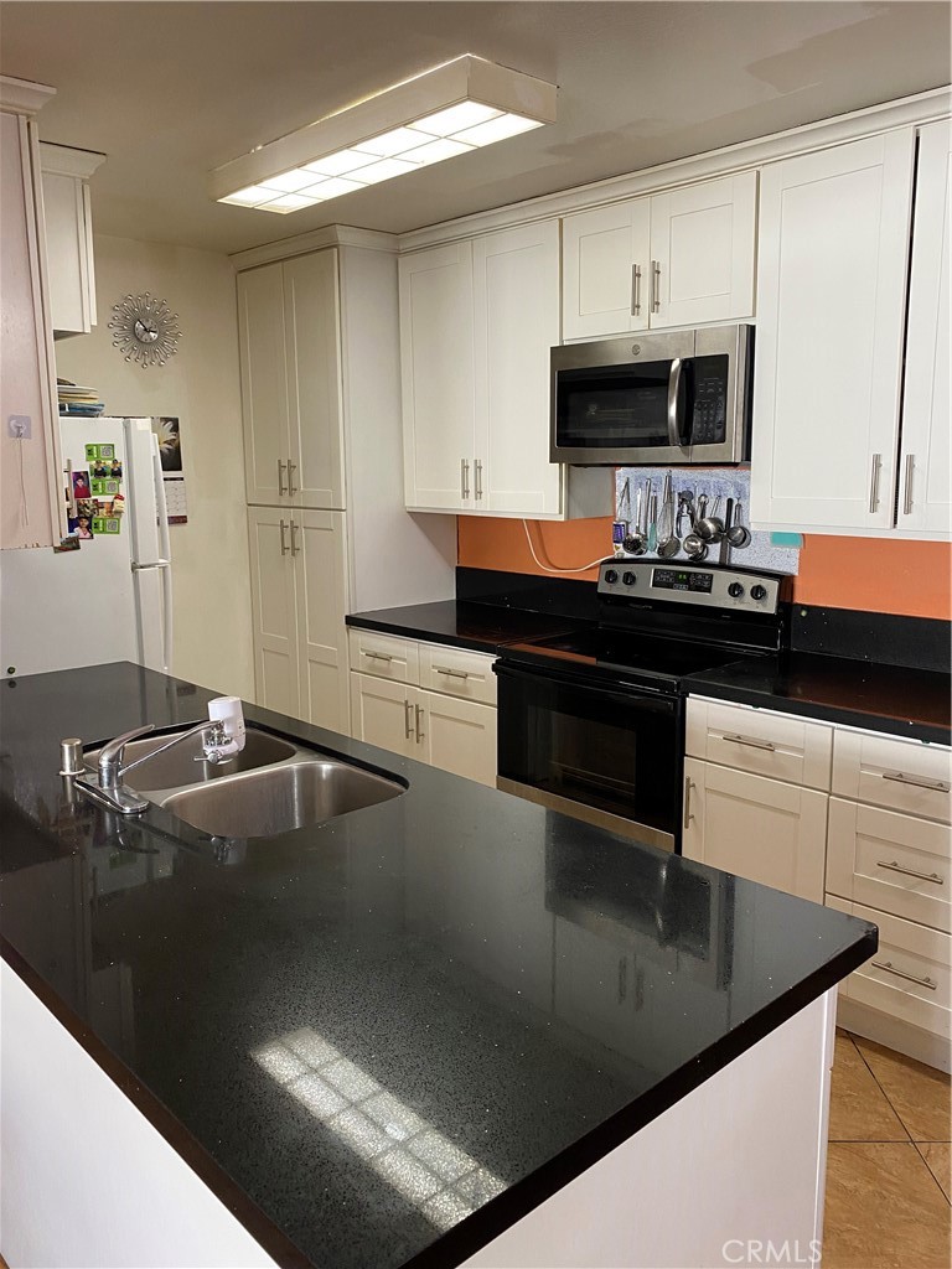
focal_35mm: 26
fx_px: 953
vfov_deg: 67.3
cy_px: 634
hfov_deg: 53.1
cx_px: 476
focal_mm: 4.25
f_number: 1.8
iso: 125
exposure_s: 1/60
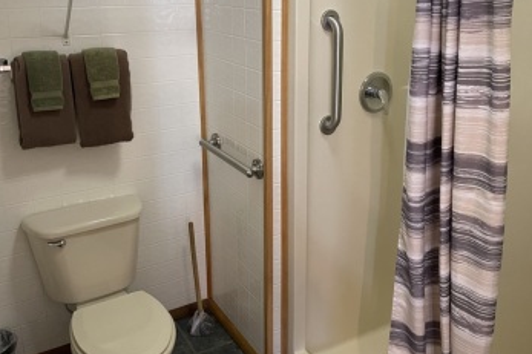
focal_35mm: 35
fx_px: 517
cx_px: 267
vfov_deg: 37.5
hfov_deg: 54.5
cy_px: 128
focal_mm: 5.1
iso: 320
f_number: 1.6
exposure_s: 1/60
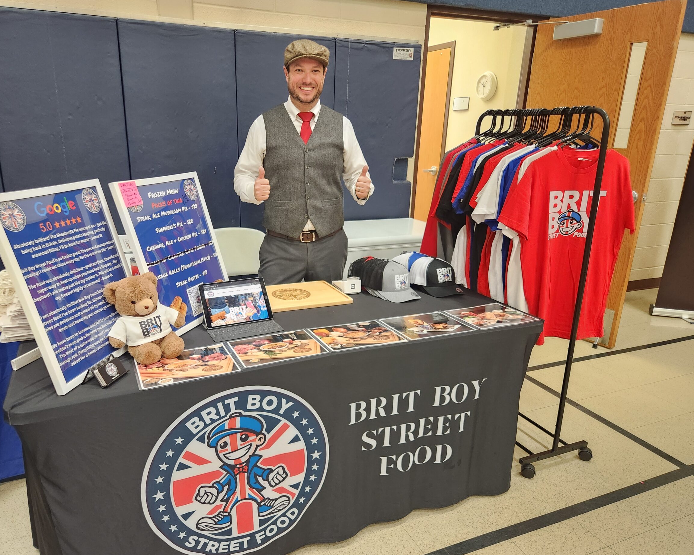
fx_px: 513
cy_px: 282
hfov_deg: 67.9
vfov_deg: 56.8
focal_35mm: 25
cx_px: 313
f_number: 1.8
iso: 640
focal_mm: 5.4
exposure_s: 1/60
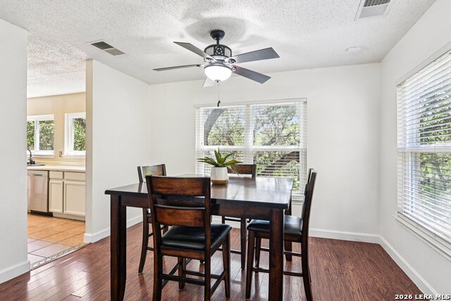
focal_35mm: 18
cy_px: 150
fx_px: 226
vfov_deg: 67.4
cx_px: 226
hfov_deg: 90.0
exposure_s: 1/20
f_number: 8
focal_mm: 18
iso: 1800
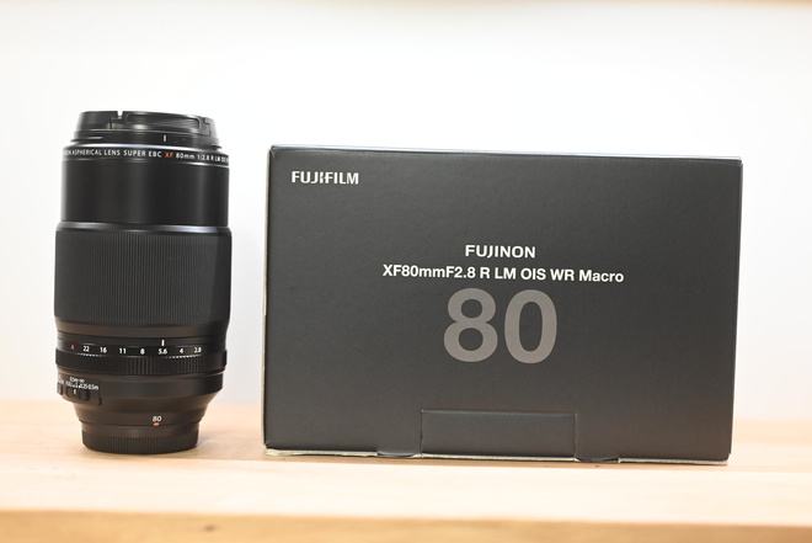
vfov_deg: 27.0
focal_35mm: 50
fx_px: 1128
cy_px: 272
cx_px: 406
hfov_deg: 39.6
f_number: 4
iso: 3200
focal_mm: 50
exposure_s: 1/60
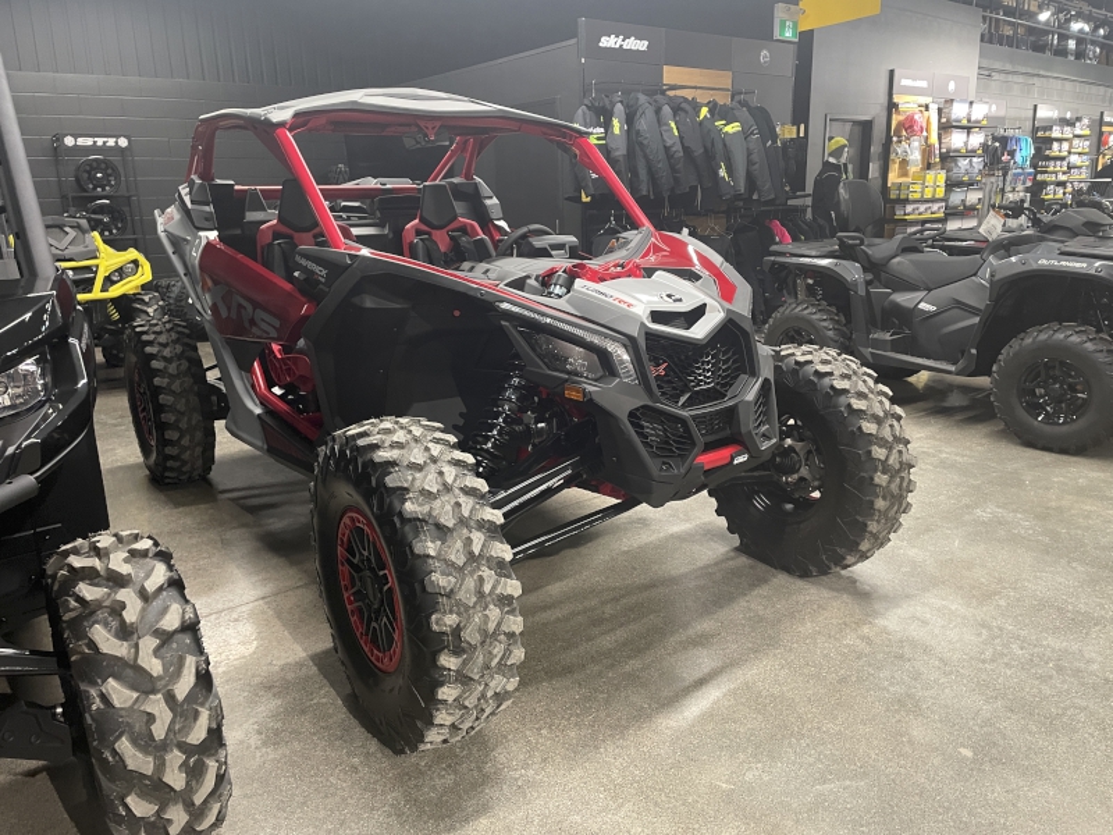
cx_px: 556
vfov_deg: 53.1
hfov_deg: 67.3
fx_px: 836
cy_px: 418
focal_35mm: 26
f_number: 1.6
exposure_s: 1/60
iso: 320
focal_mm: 4.2
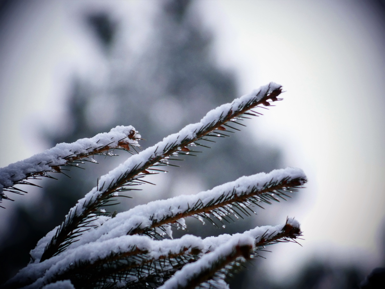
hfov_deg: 1.7
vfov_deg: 1.2
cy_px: 144
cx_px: 192
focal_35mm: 1200
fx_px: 13346
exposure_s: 1/125
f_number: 5.9
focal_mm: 215
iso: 125
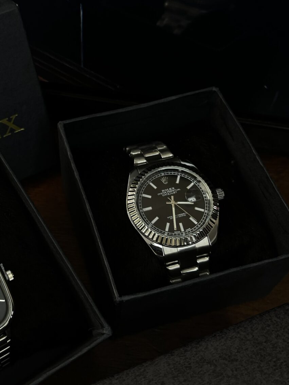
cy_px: 166
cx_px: 54
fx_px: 490
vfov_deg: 42.8
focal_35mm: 44
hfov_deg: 31.9
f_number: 1.6
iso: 125
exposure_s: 1/107
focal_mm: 5.1
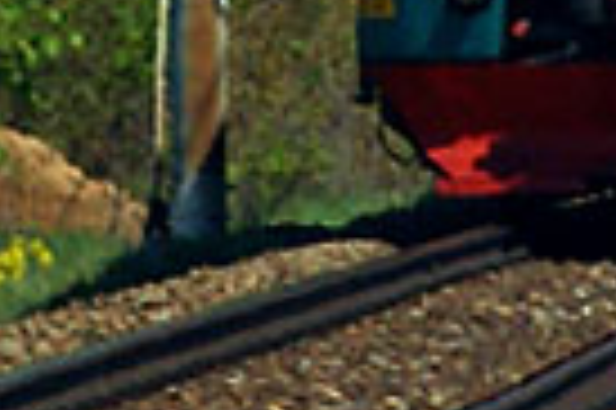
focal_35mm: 956
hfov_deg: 2.2
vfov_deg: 1.4
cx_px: 751
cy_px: -442
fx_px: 16334
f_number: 8
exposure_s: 1/640
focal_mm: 85
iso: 200
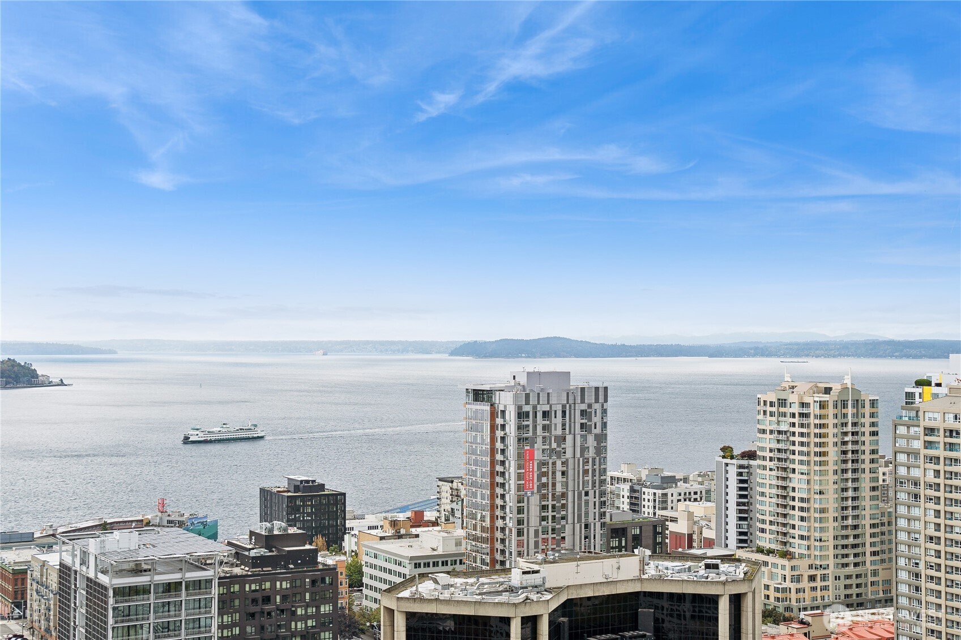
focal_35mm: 49
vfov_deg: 27.5
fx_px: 1308
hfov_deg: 40.3
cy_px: 320
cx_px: 480
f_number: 8
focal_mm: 33
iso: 100
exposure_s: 1/125
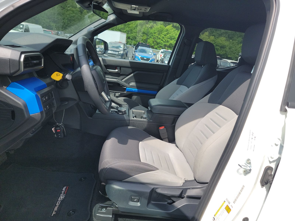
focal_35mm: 24
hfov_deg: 71.6
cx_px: 148
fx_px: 205
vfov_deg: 56.8
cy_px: 110
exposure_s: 1/415
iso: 50
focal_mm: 6.7
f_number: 1.8
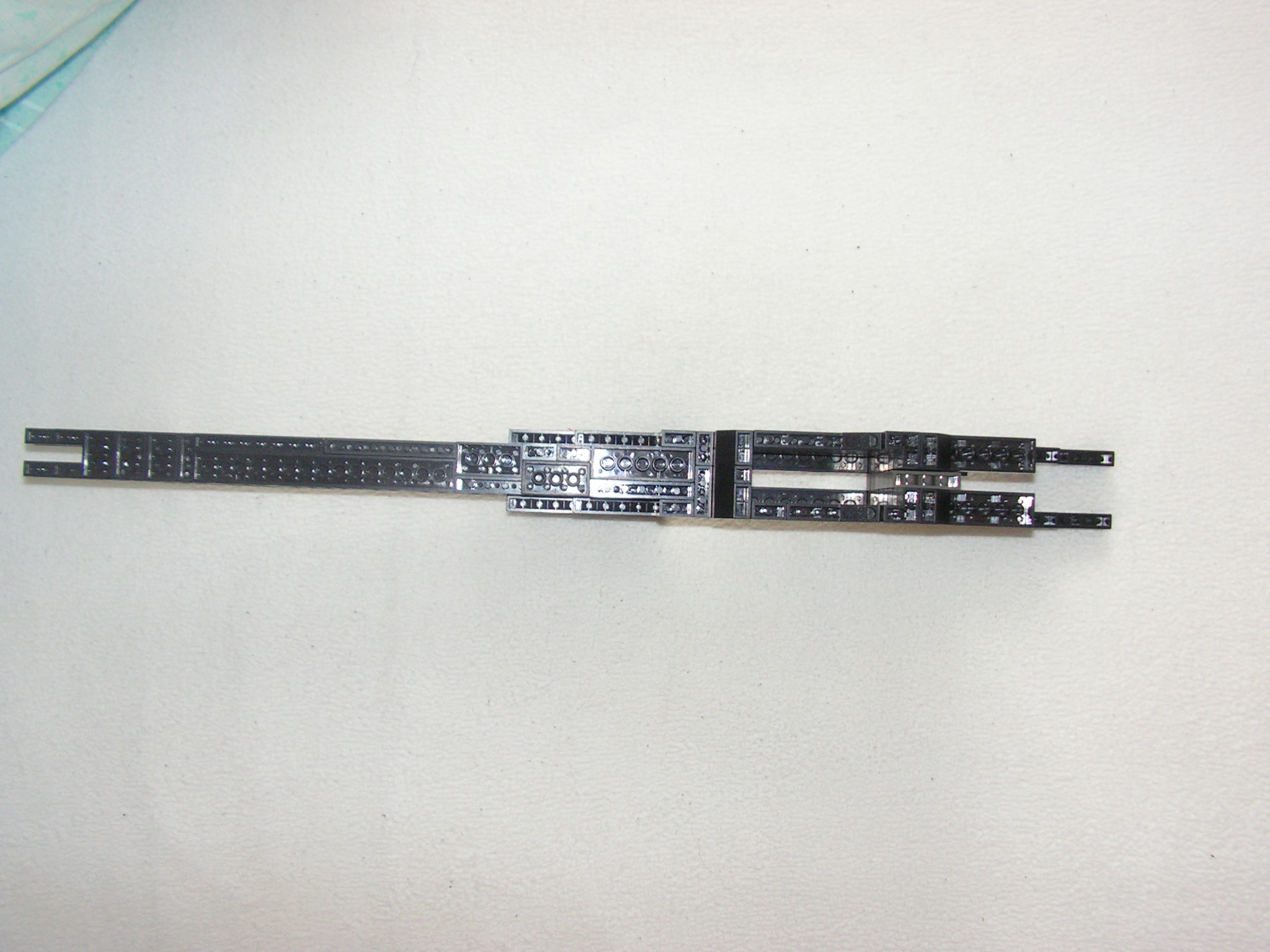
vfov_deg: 37.7
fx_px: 1394
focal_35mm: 38
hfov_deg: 49.0
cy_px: 476
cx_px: 635
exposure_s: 1/40
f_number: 3.2
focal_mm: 6.4
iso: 200
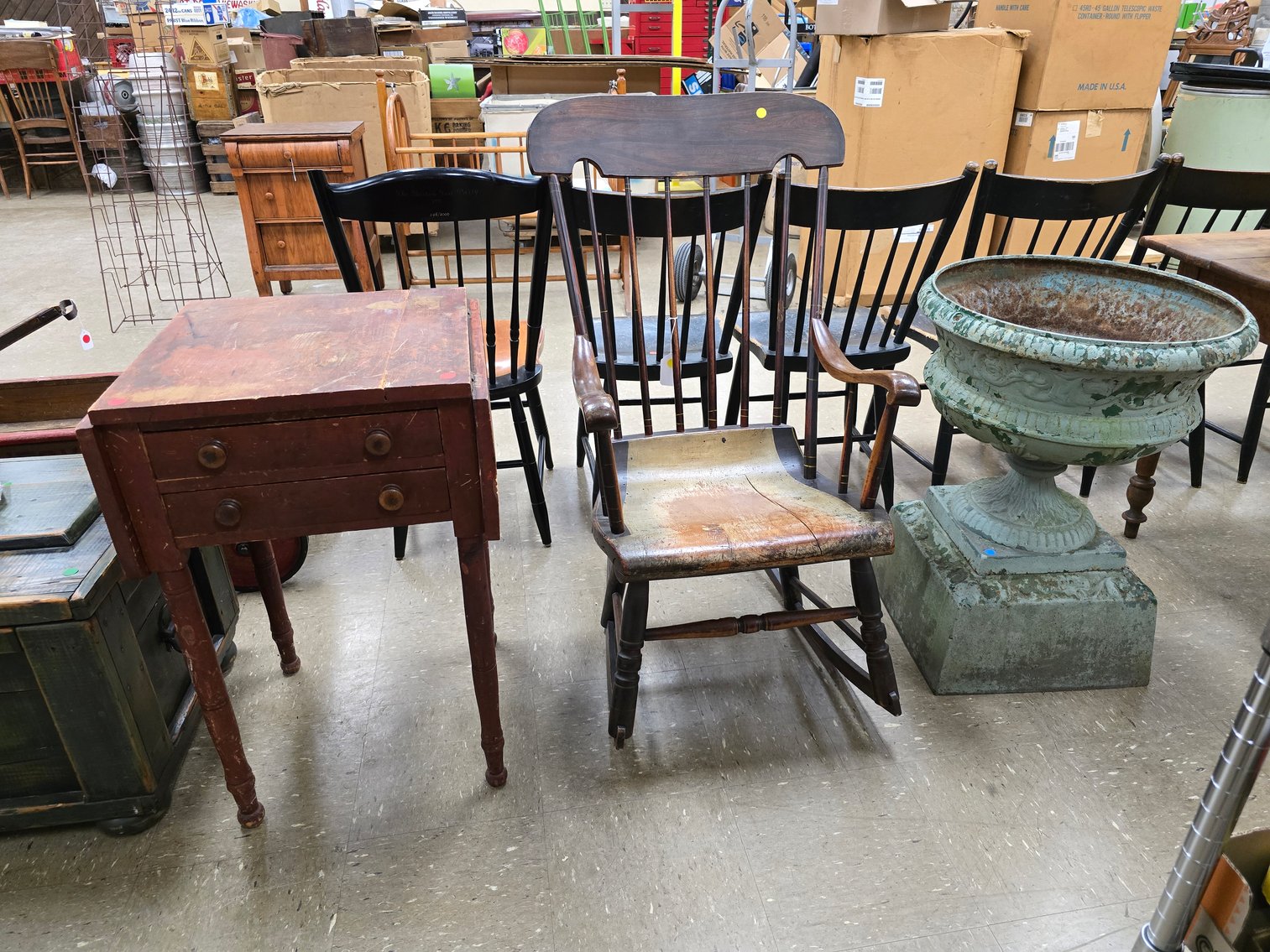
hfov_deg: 73.9
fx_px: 844
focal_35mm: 23
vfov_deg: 58.9
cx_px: 635
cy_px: 476
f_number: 1.7
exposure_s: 1/120
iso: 800
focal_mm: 6.3
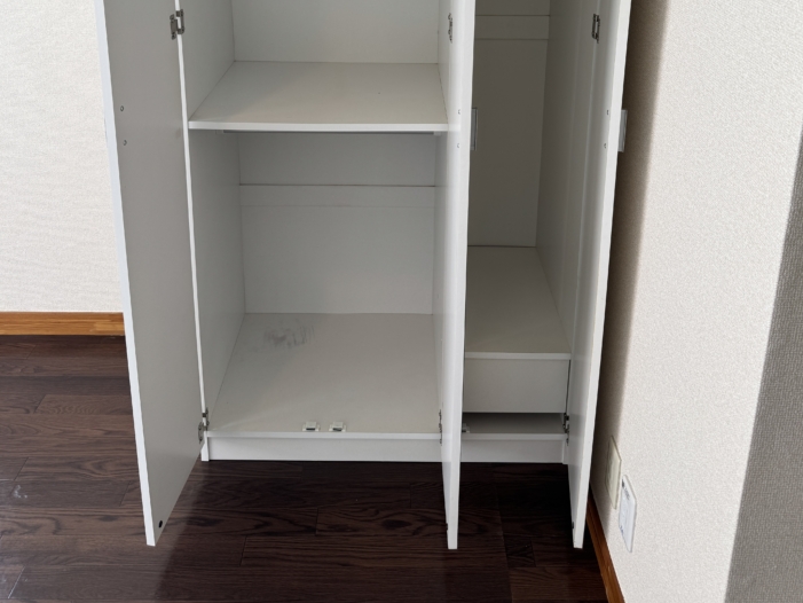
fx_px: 766
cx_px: 400
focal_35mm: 33
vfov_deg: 39.7
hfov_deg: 55.3
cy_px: 55
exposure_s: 1/100
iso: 64
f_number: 1.78
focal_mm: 6.76
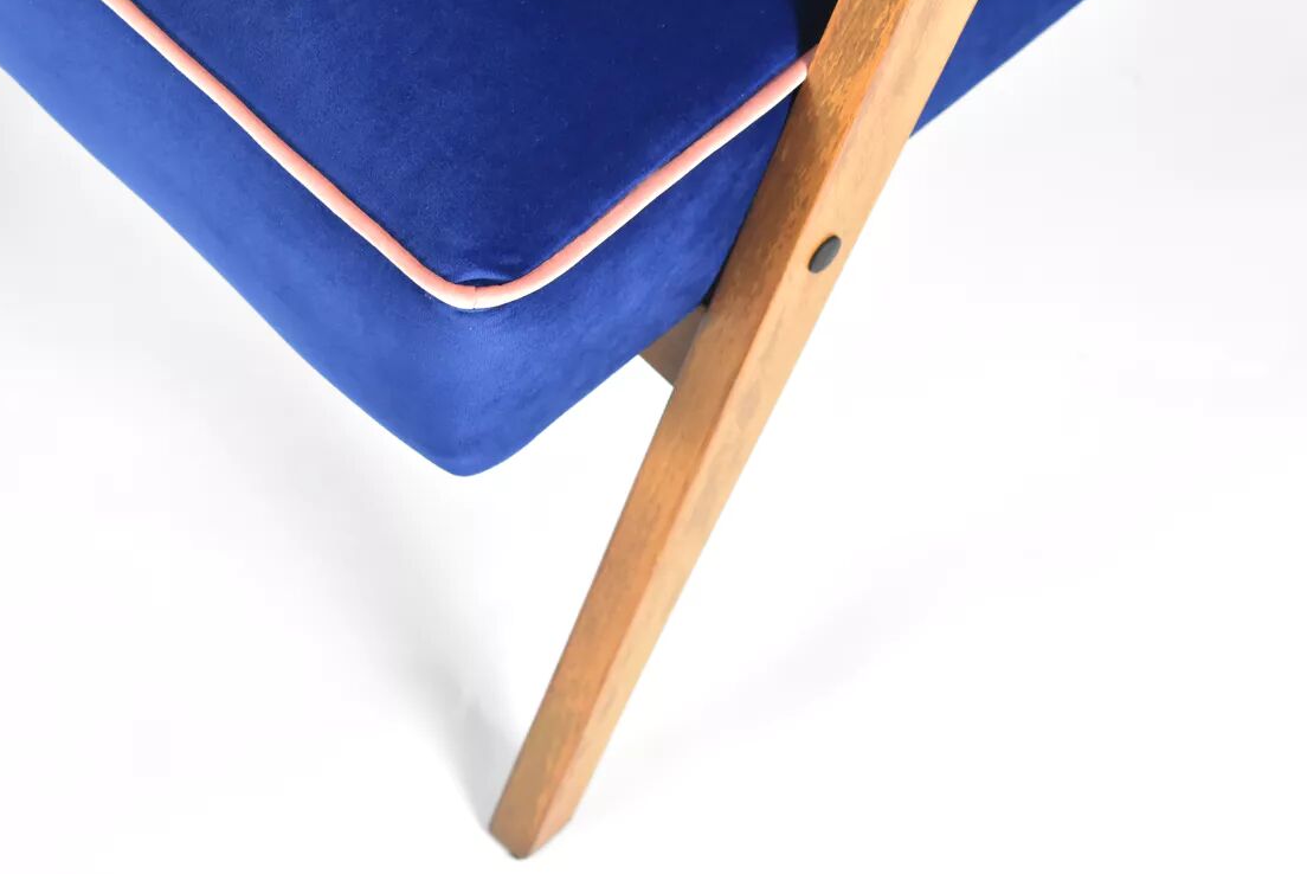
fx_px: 3436
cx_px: 579
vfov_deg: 14.5
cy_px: 387
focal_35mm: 95
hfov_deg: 21.5
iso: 3200
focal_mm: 55
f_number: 5.6
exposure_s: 1/100
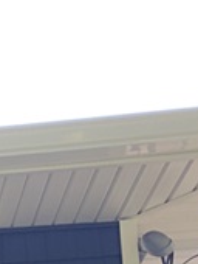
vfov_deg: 11.3
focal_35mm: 148
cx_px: -296
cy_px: 612
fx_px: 1126
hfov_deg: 9.0
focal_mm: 3.99
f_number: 1.8
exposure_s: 1/120
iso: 25
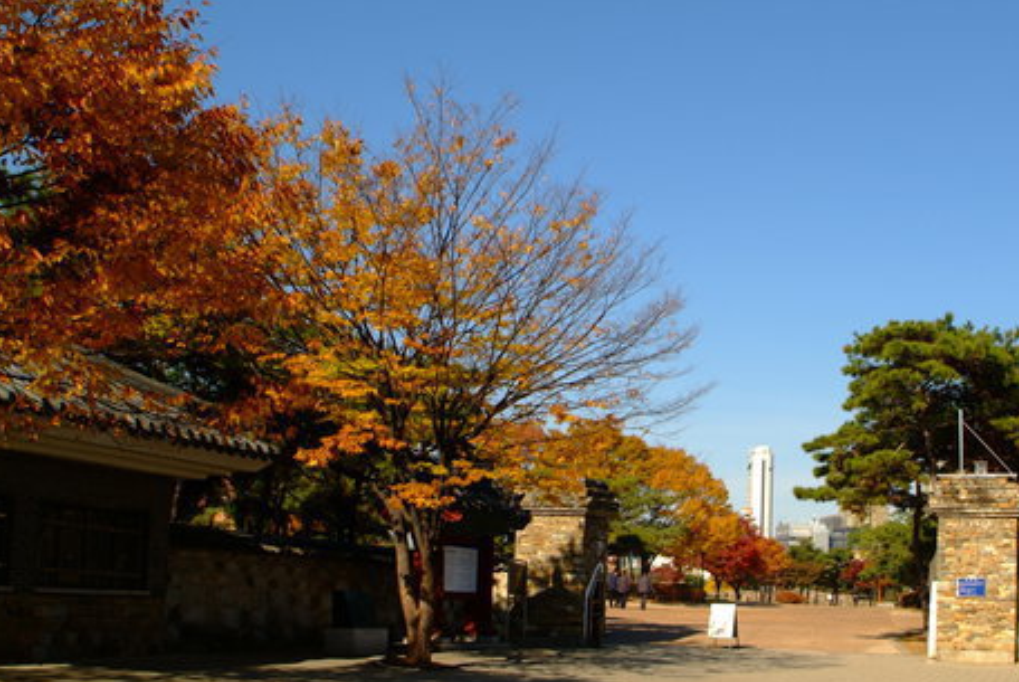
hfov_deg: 42.1
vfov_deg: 28.9
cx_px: 680
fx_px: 1303
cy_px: 501
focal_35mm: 46
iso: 100
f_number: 8
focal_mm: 20
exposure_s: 1/250
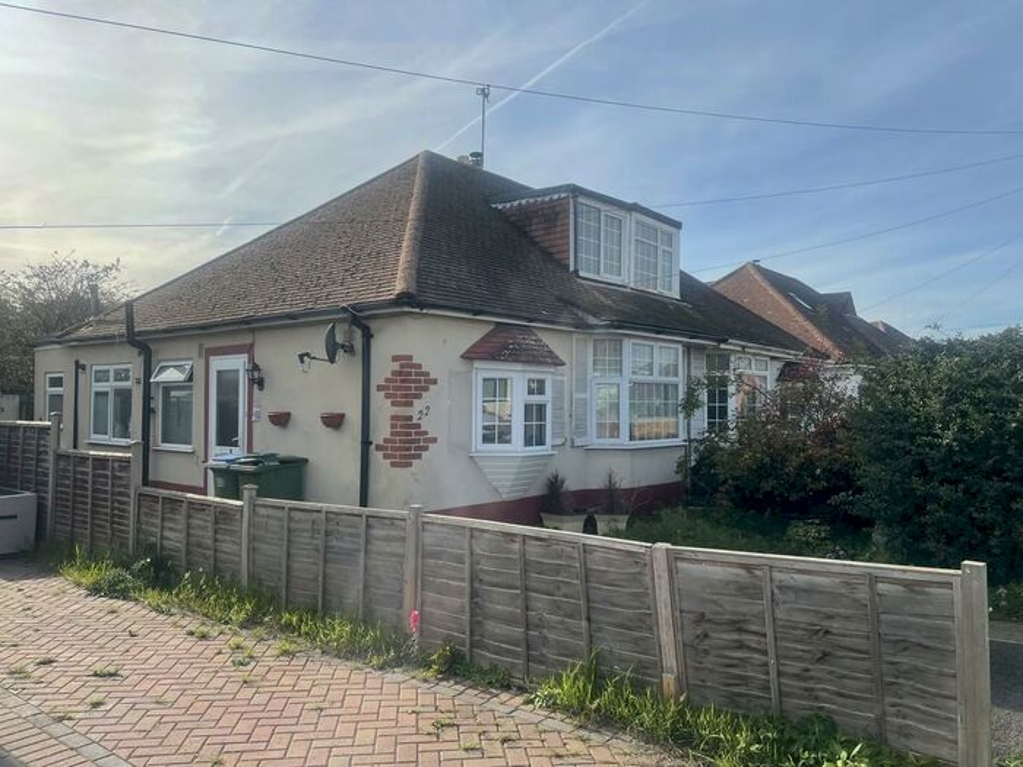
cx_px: 512
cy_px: 384
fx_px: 768
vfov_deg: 53.1
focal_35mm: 26
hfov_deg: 67.3
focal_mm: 4.2
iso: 32
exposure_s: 1/4132
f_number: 1.6
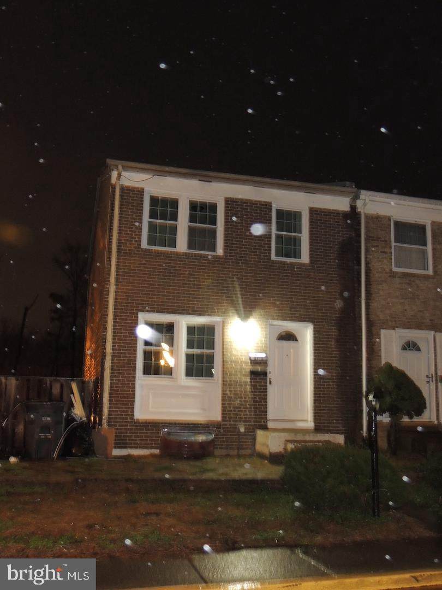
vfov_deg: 52.6
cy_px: 295
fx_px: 596
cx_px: 221
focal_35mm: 35
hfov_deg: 40.7
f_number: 3.3
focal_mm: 6.2
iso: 560
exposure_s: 1/4
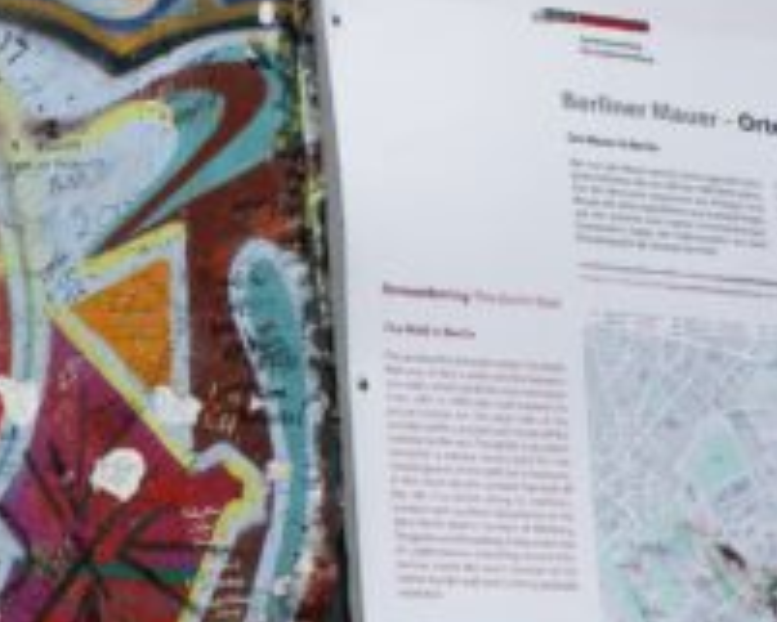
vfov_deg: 18.3
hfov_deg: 22.0
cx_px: 15
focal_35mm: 84
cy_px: 301
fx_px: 1933
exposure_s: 1/250
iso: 100
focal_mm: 20
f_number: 10
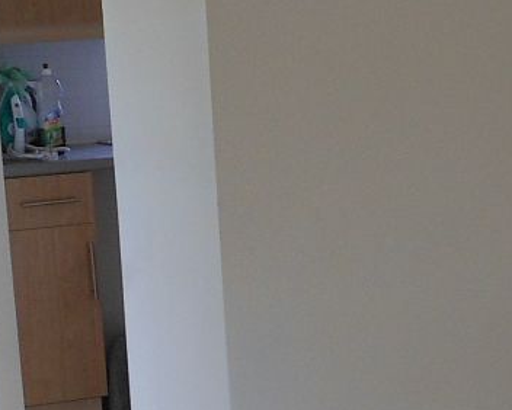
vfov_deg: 10.7
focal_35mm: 142
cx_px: 385
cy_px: 462
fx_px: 2153
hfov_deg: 13.5
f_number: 3.2
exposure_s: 1/40
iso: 80
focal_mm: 4.5
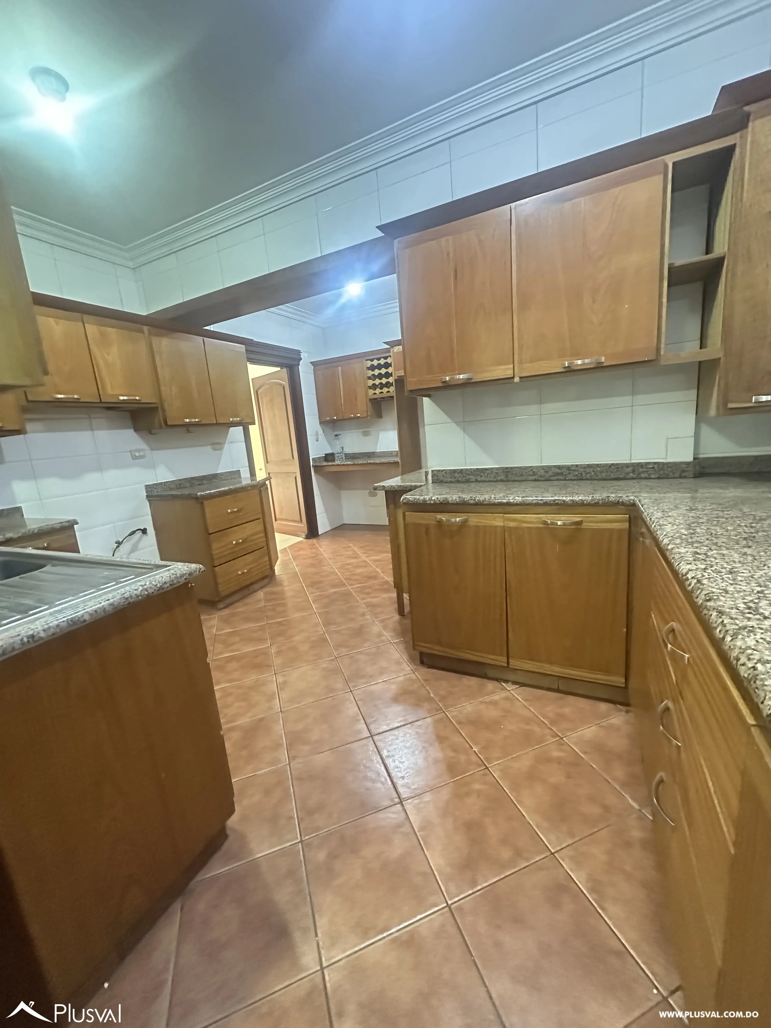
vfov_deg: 102.1
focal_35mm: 14
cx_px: 386
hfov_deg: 85.7
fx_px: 416
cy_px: 514
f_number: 2.2
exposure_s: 1/40
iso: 1600
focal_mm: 2.22
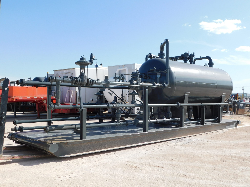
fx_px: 260
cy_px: 94
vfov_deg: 39.7
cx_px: 125
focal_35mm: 36
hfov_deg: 51.4
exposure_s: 1/1000
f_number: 3.5
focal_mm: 6.3
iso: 125
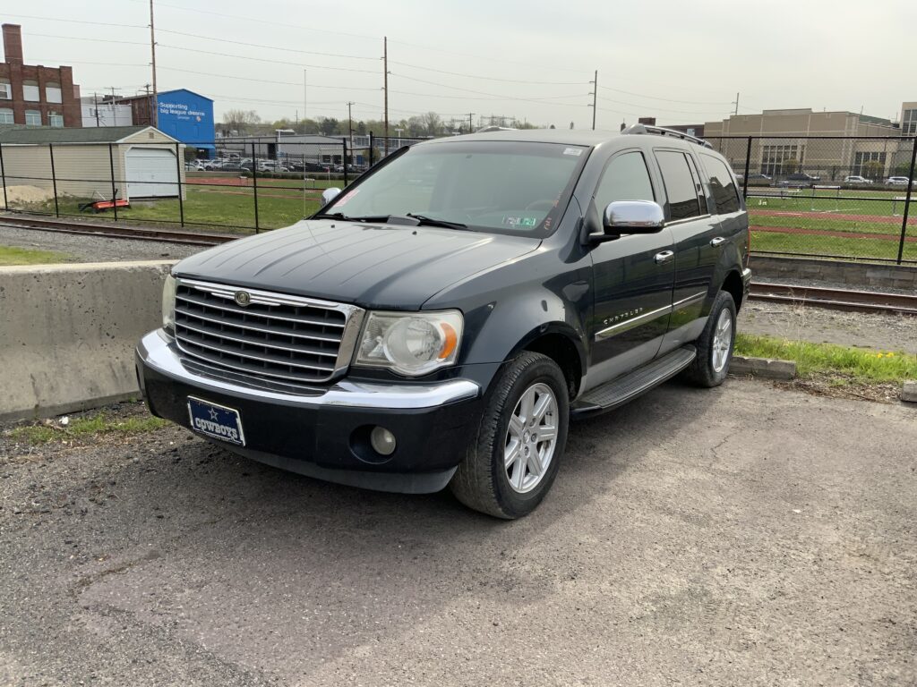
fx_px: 768
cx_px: 458
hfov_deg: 61.7
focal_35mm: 29
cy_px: 344
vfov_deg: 48.2
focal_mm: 3
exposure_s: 1/1279
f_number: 1.8
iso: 16
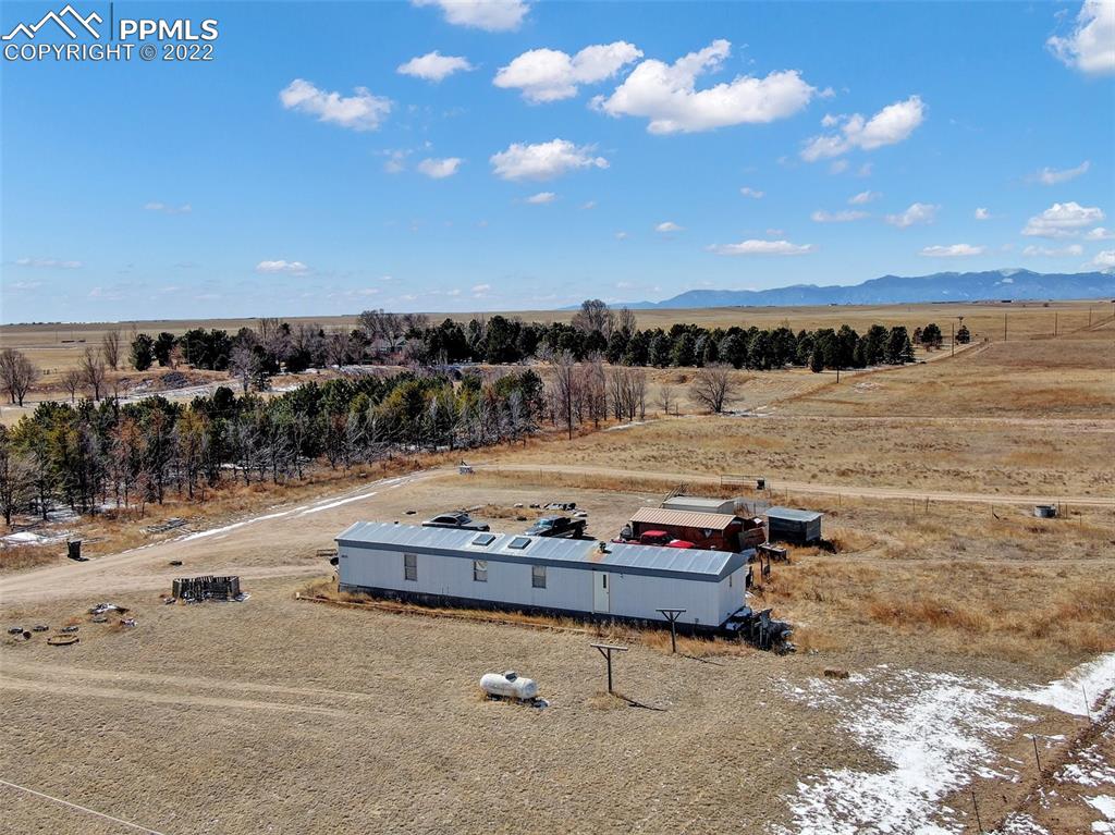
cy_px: 418
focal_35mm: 36
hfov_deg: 51.4
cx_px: 558
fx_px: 1159
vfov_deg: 39.6
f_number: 3.3
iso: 100
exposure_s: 1/60
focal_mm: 6.2
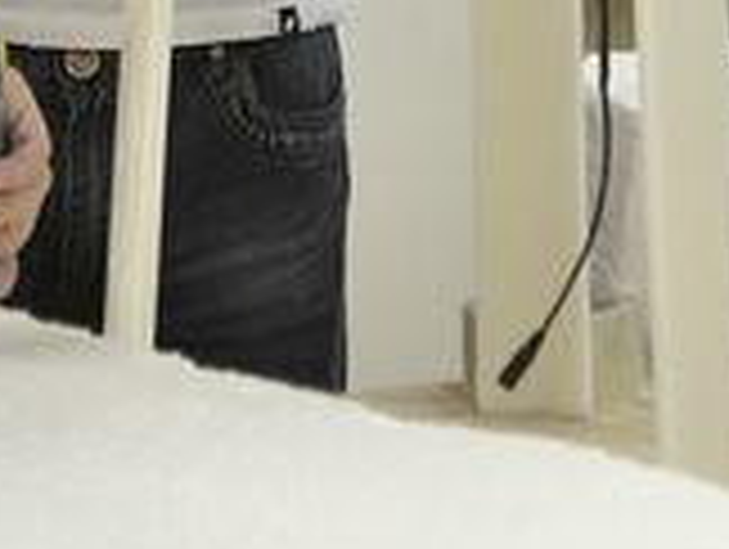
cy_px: -434
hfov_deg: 6.2
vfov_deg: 4.6
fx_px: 6749
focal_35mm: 320
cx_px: 292
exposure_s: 1/50
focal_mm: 44
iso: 400
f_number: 5.3
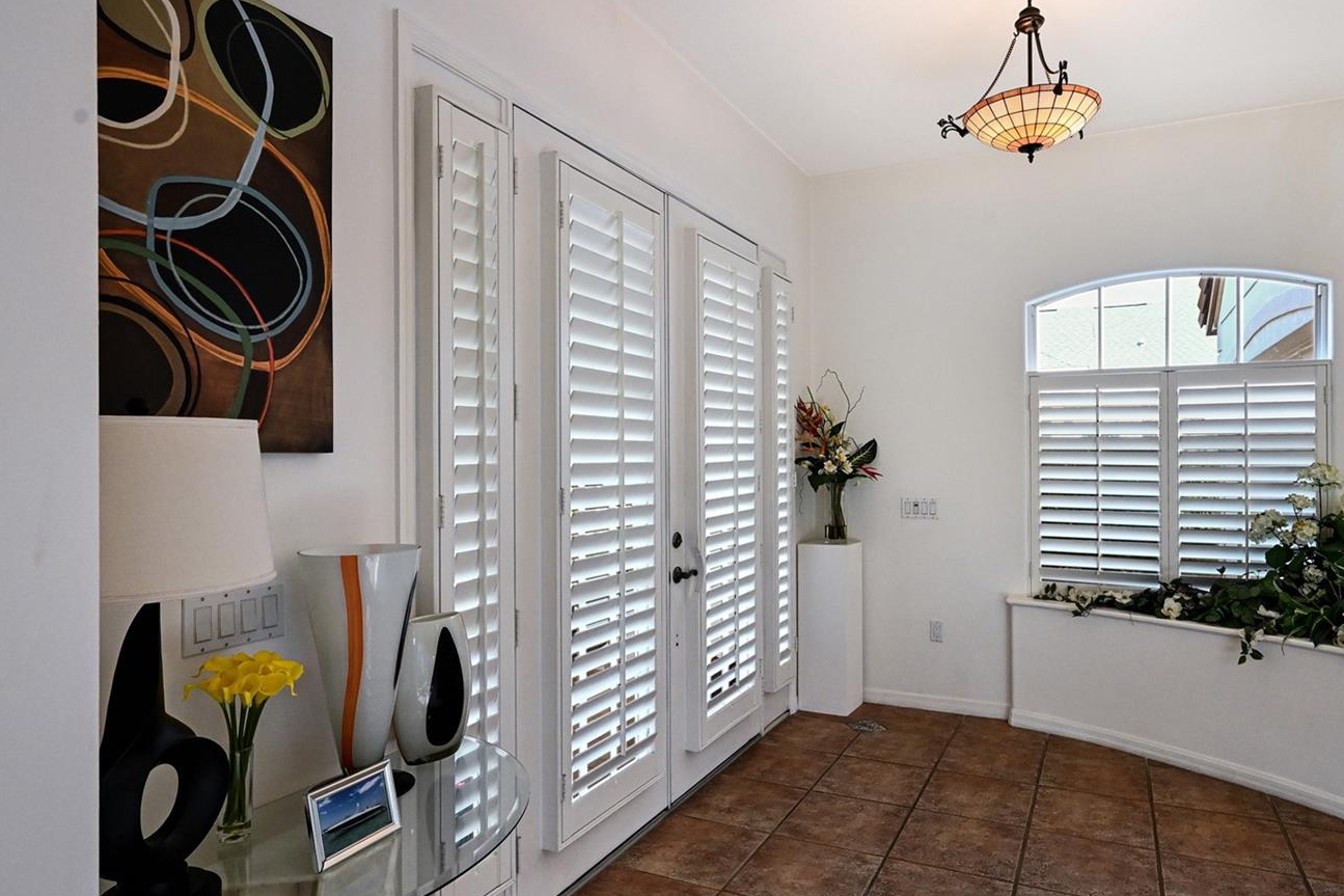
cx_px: 732
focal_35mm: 22
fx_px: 807
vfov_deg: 58.1
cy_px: 439
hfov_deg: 79.4
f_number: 8
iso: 3200
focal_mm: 17.5
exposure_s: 1/125
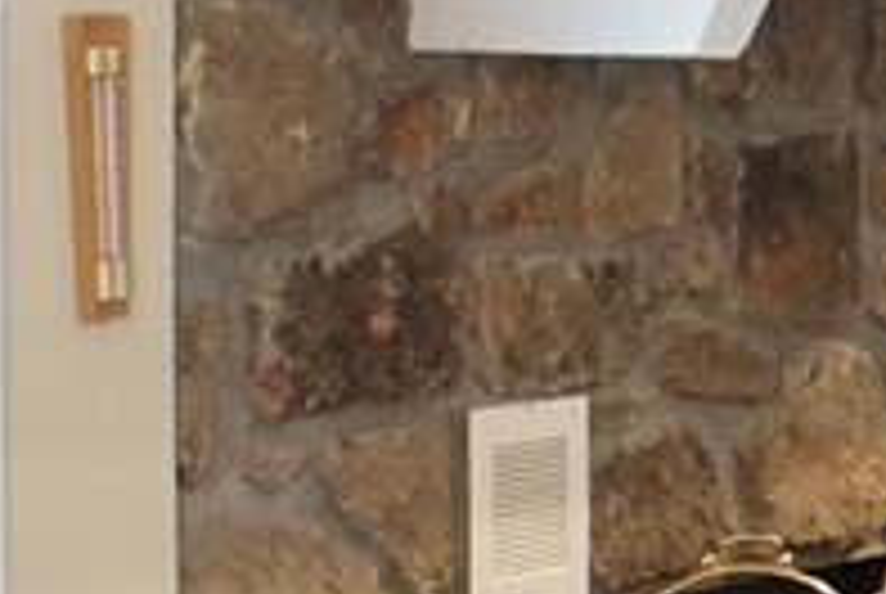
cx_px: 1525
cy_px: 396
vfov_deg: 8.3
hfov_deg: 11.6
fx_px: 4067
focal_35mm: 165
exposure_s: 1/60
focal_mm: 20
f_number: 4
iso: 3200
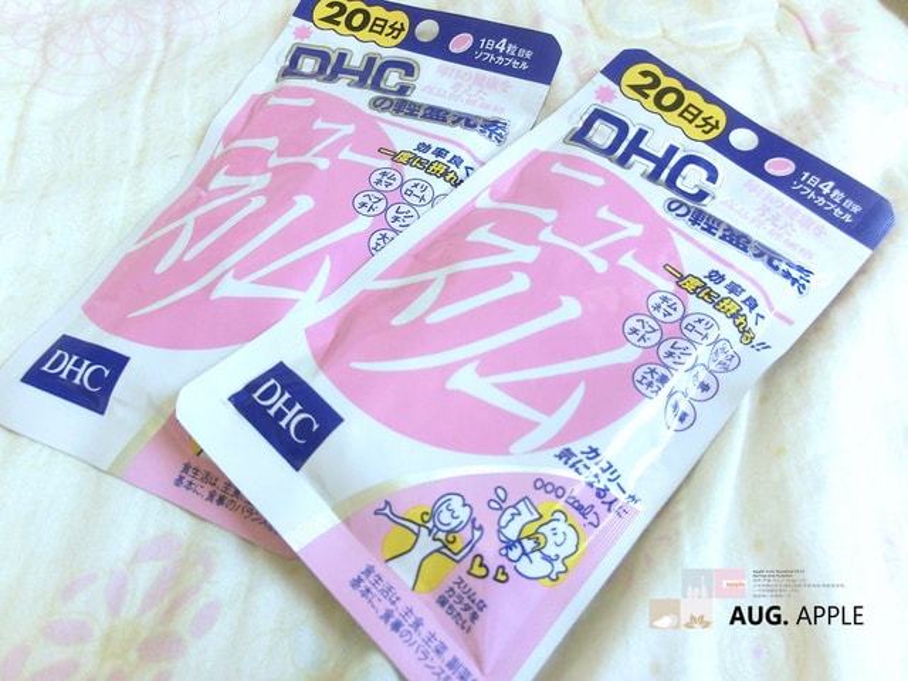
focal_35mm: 24
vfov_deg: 56.8
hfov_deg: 71.6
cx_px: 454
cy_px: 340
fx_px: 630
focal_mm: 4.24
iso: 250
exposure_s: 1/60
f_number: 3
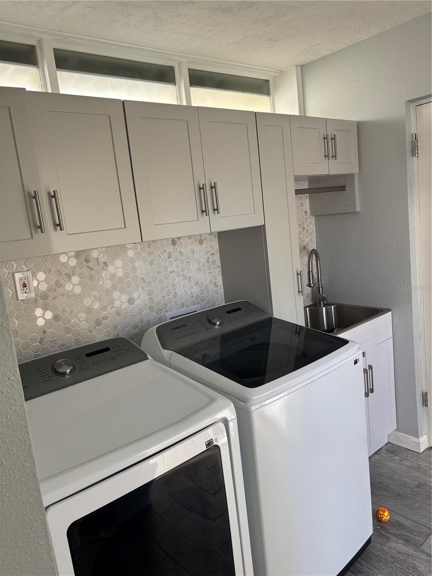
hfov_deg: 53.1
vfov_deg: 67.3
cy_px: 288
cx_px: 216
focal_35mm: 26
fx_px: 433
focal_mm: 5.96
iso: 40
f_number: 1.6
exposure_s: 1/121
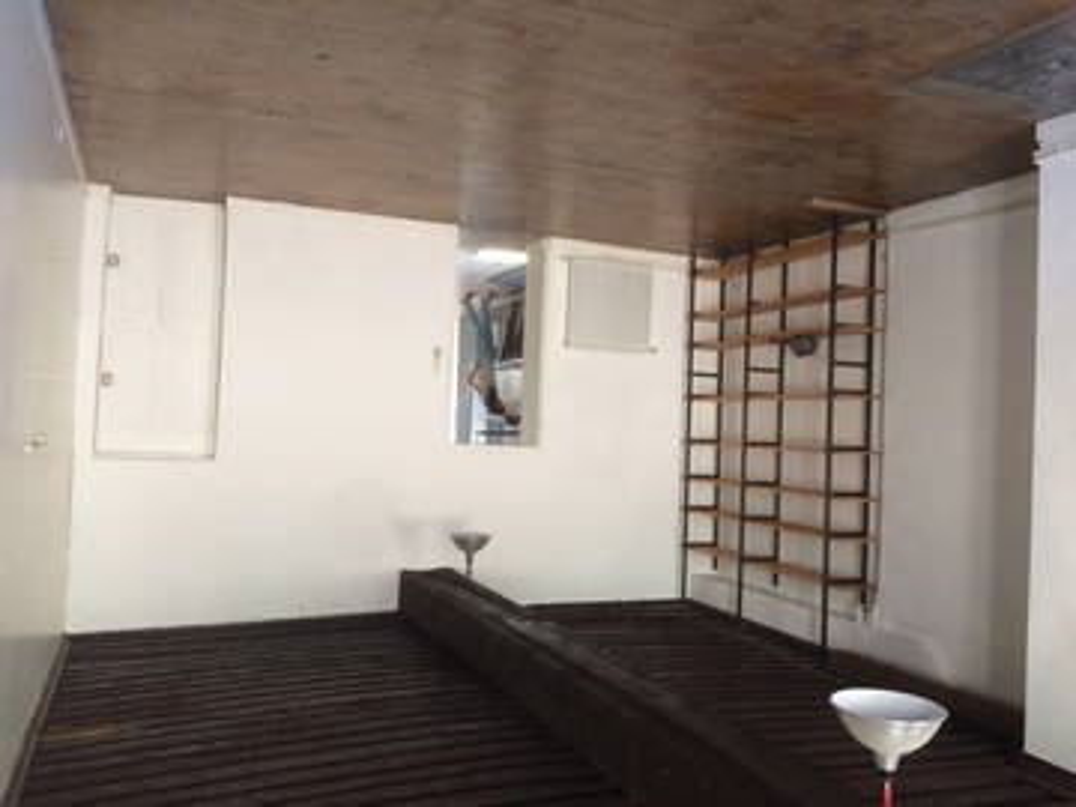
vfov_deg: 48.2
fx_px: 901
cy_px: 404
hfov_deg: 61.7
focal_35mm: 29
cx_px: 538
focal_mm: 4.15
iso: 64
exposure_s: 1/30
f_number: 2.2
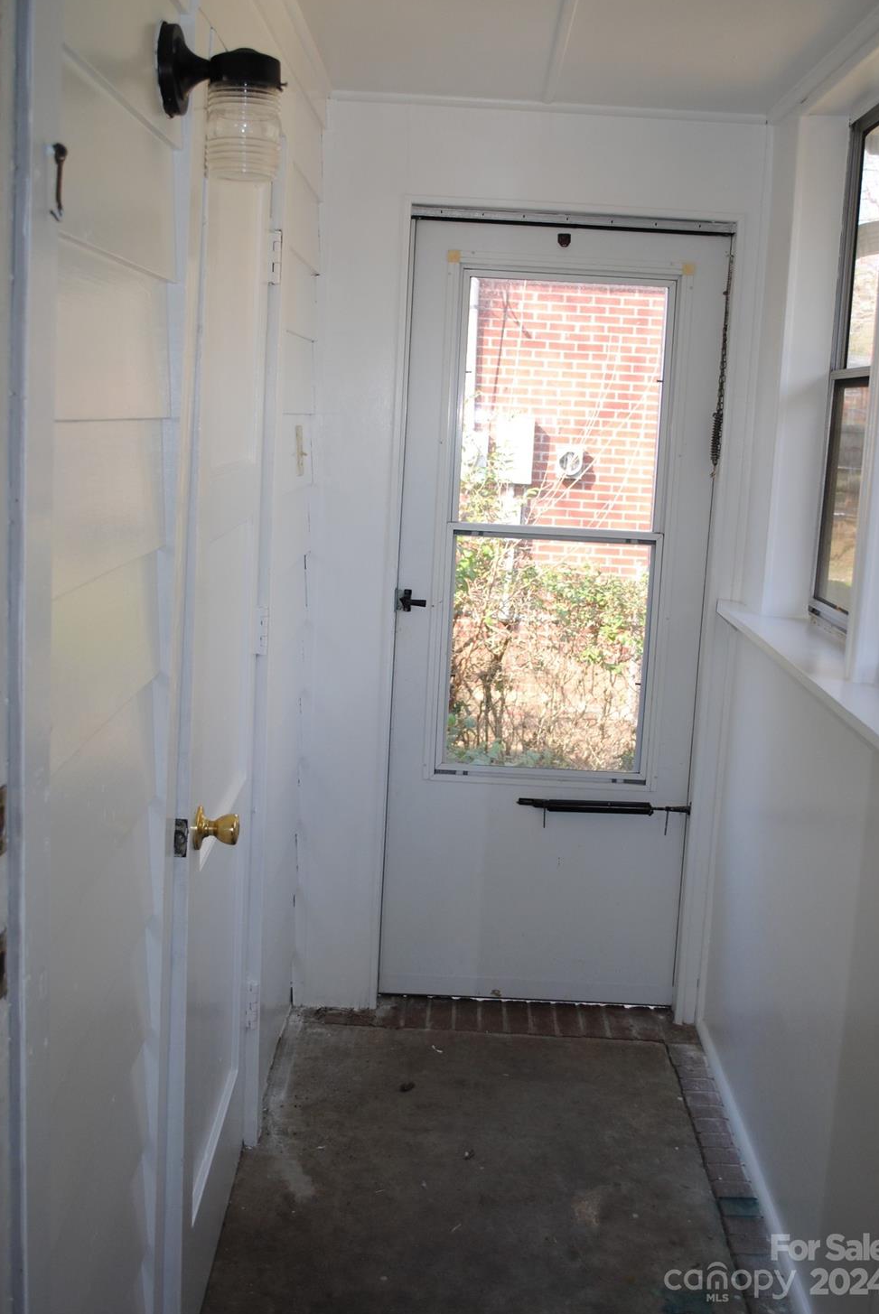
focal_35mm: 38
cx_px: 457
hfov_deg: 35.1
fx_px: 1389
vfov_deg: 50.6
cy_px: 626
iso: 200
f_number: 4
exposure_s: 1/100
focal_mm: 24
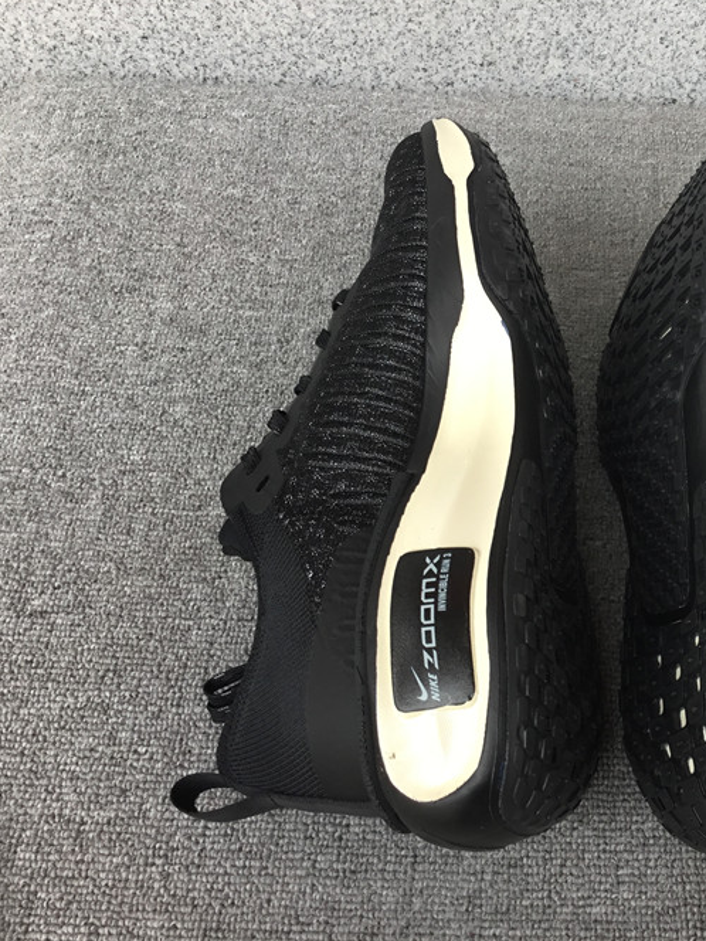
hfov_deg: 33.1
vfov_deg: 44.8
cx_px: 591
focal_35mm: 42
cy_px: 470
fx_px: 1142
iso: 25
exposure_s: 1/50
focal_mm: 3.3
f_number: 2.4
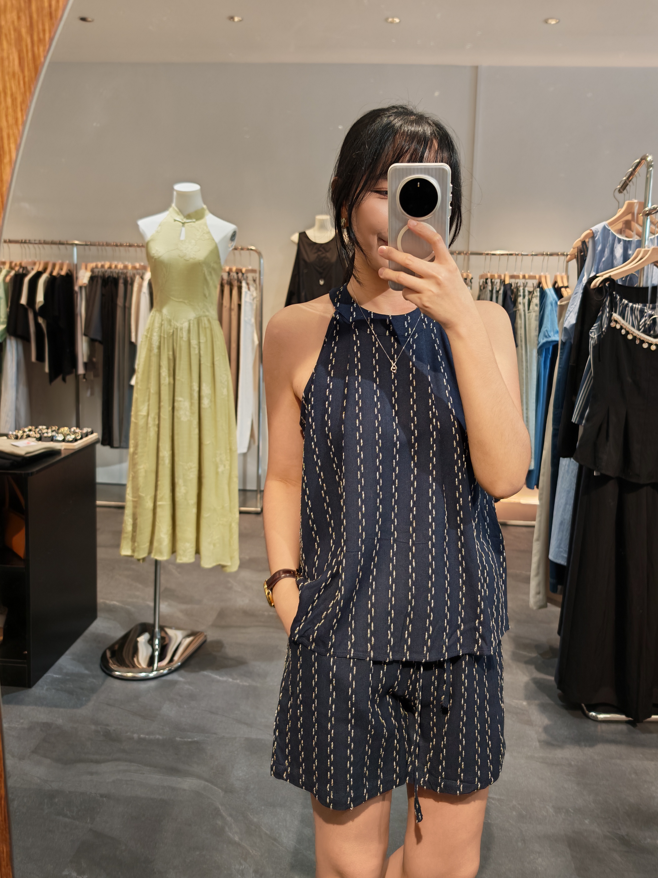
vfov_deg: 63.2
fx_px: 710
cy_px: 382
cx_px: 357
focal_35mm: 28
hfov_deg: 49.7
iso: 125
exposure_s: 1/100
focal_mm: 6.83
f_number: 1.4
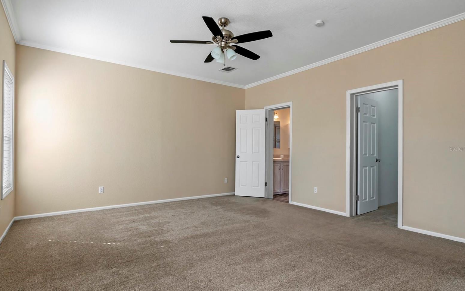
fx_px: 241
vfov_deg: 62.2
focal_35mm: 19
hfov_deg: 88.0
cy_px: 149
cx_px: 235
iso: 1000
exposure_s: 1/15
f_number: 8
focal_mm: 12
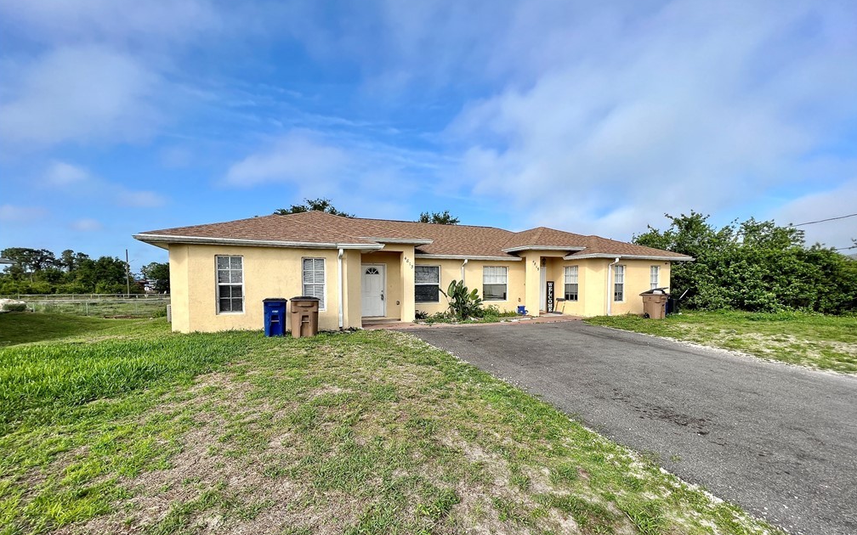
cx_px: 430
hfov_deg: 105.3
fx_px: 327
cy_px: 300
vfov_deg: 78.3
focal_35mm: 14
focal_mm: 1.57
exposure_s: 1/1531
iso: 32
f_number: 1.8
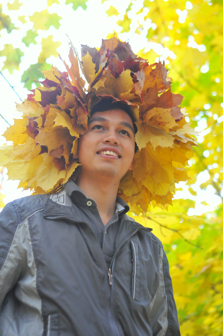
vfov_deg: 30.5
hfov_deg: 20.6
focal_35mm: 66
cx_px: 112
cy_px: 168
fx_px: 615
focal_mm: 44
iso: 1600
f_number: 2.8
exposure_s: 1/1250
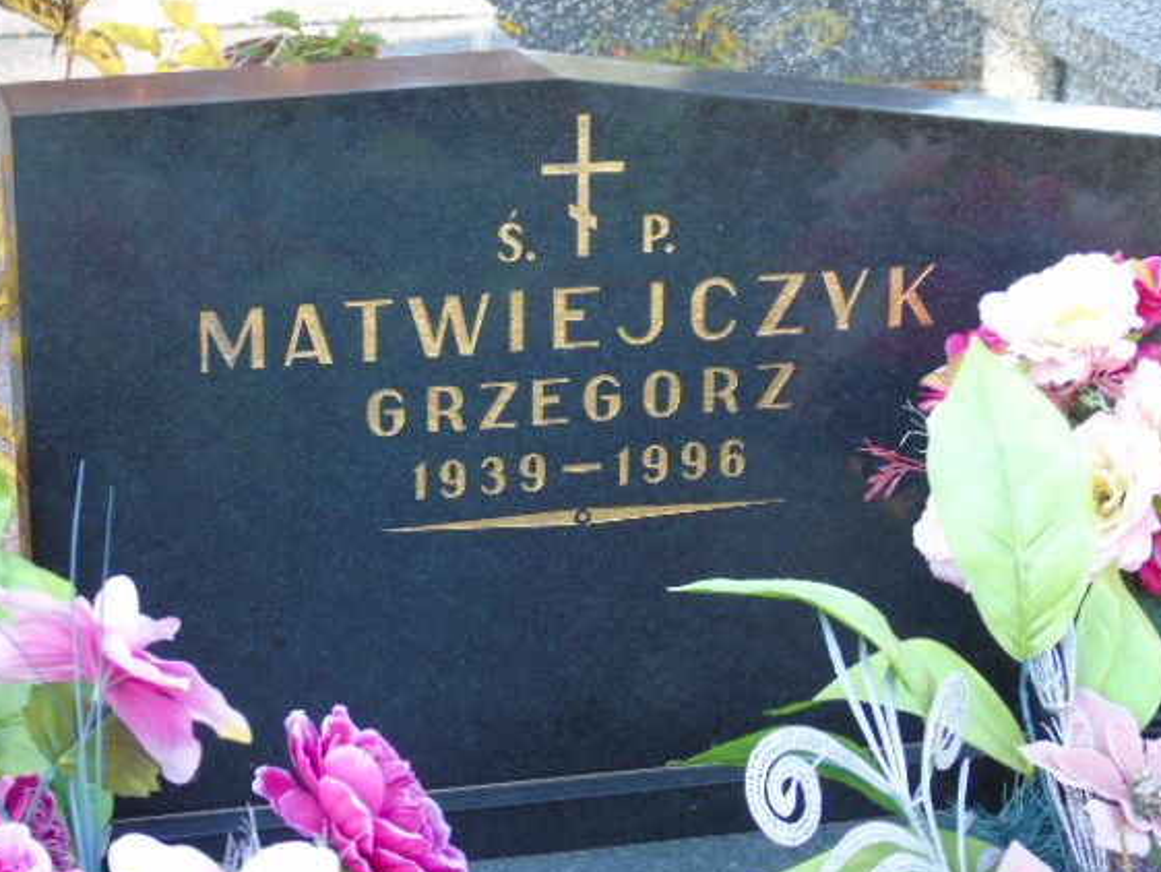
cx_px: 614
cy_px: 453
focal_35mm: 107
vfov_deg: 13.8
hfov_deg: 18.4
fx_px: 3590
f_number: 4.3
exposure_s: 1/40
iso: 80
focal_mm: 17
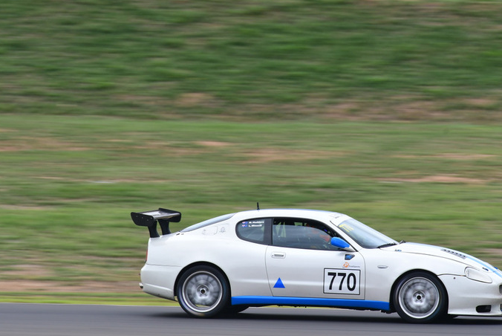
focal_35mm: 887
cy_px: 143
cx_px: 292
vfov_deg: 1.6
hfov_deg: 2.3
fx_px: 12379
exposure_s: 1/160
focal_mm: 500
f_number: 11
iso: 320
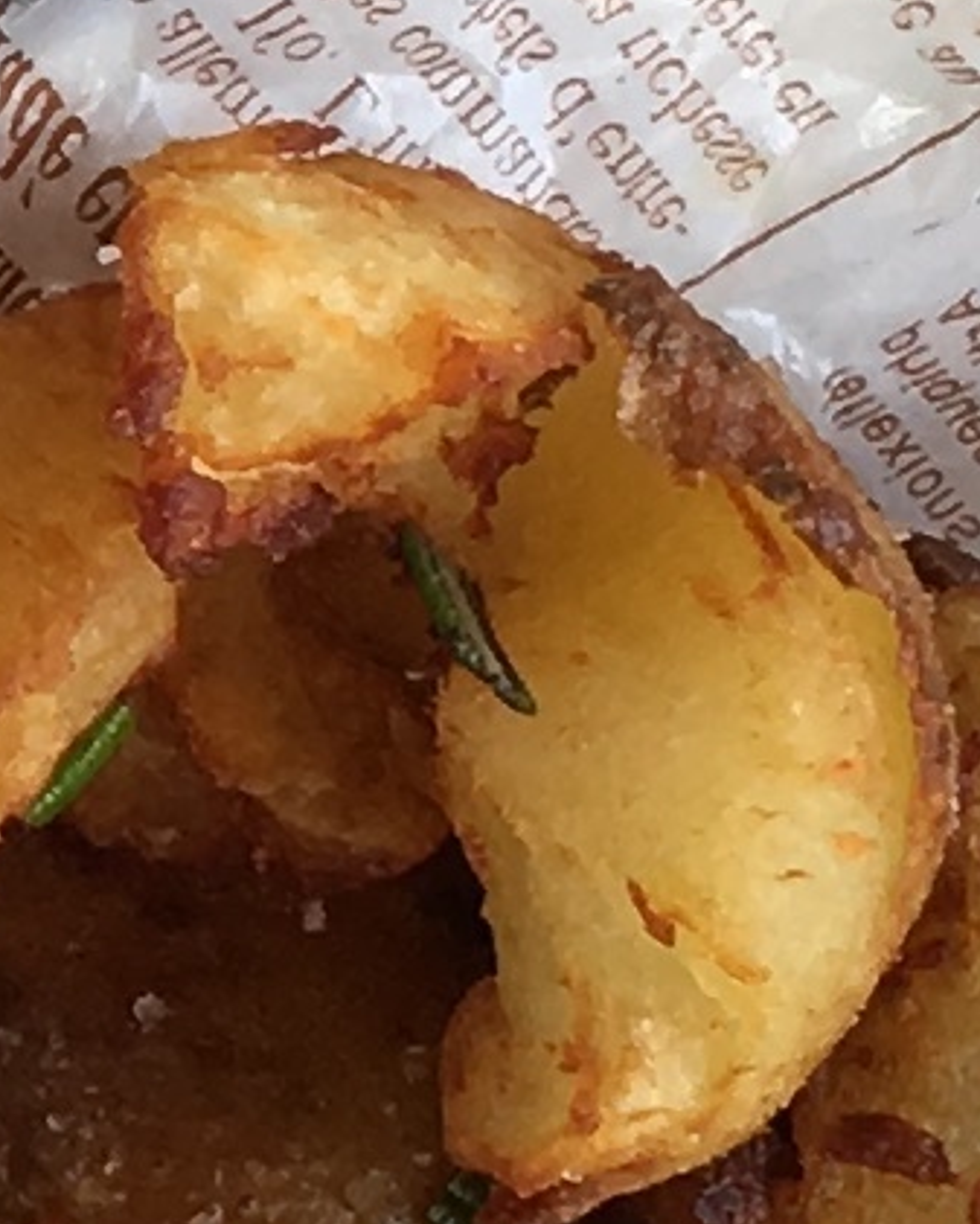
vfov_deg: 7.1
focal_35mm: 271
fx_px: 9822
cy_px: -108
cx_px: -1948
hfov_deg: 5.4
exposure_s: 1/183
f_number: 2.2
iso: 25
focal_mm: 4.15
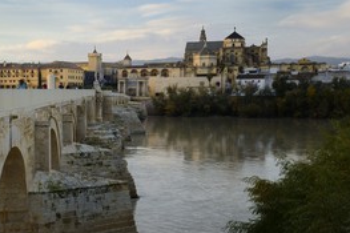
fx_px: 544
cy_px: 133
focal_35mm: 56
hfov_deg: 35.2
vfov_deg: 24.1
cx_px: 109
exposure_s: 1/160
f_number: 10
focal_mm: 35
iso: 400
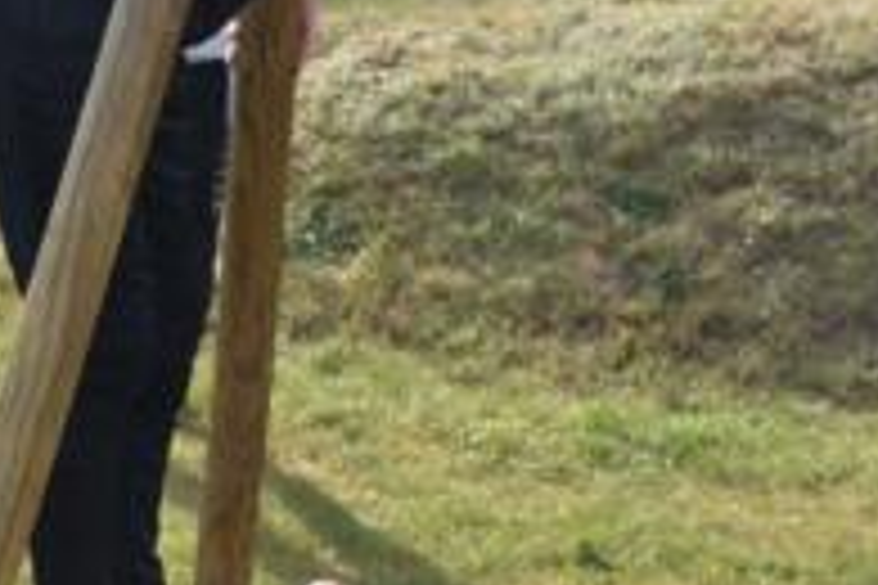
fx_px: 3560
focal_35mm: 146
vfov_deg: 9.3
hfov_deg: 13.9
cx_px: 99
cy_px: -14
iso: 220
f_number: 8
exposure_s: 1/250
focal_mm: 38
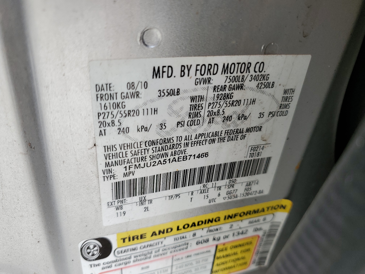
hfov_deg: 67.3
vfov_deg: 53.1
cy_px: 137
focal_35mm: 26
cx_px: 182
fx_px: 274
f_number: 1.5
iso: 50
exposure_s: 1/500
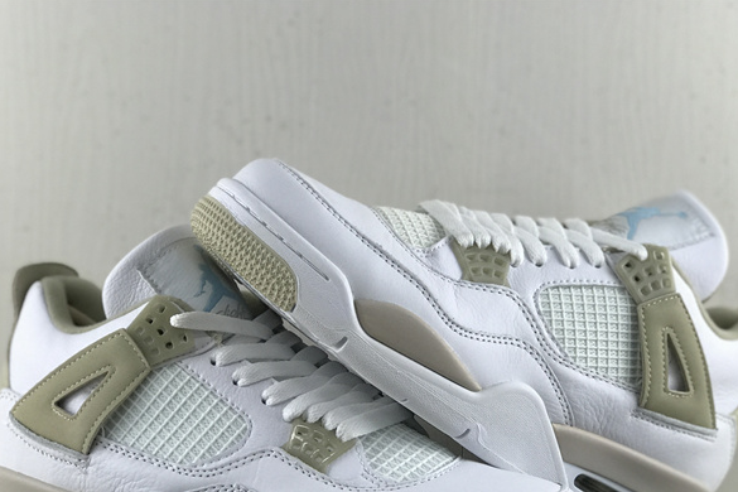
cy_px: 348
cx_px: 382
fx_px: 1537
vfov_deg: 18.1
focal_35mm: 75
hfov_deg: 27.0
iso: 50
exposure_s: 1/50
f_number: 2.8
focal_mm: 6.6
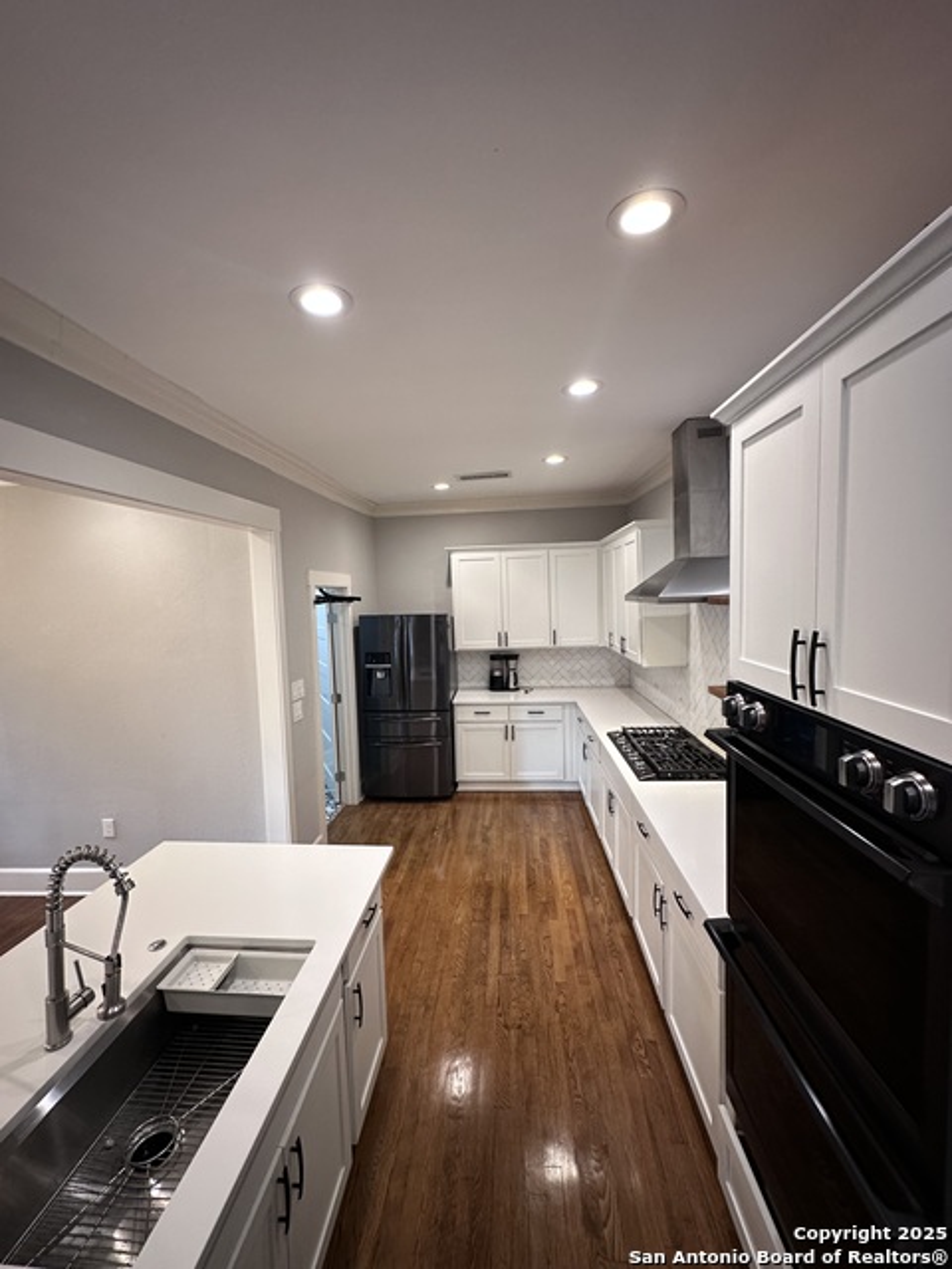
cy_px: 634
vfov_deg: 102.1
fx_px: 513
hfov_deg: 85.7
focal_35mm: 14
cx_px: 476
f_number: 2.2
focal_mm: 2.22
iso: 160
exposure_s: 1/60
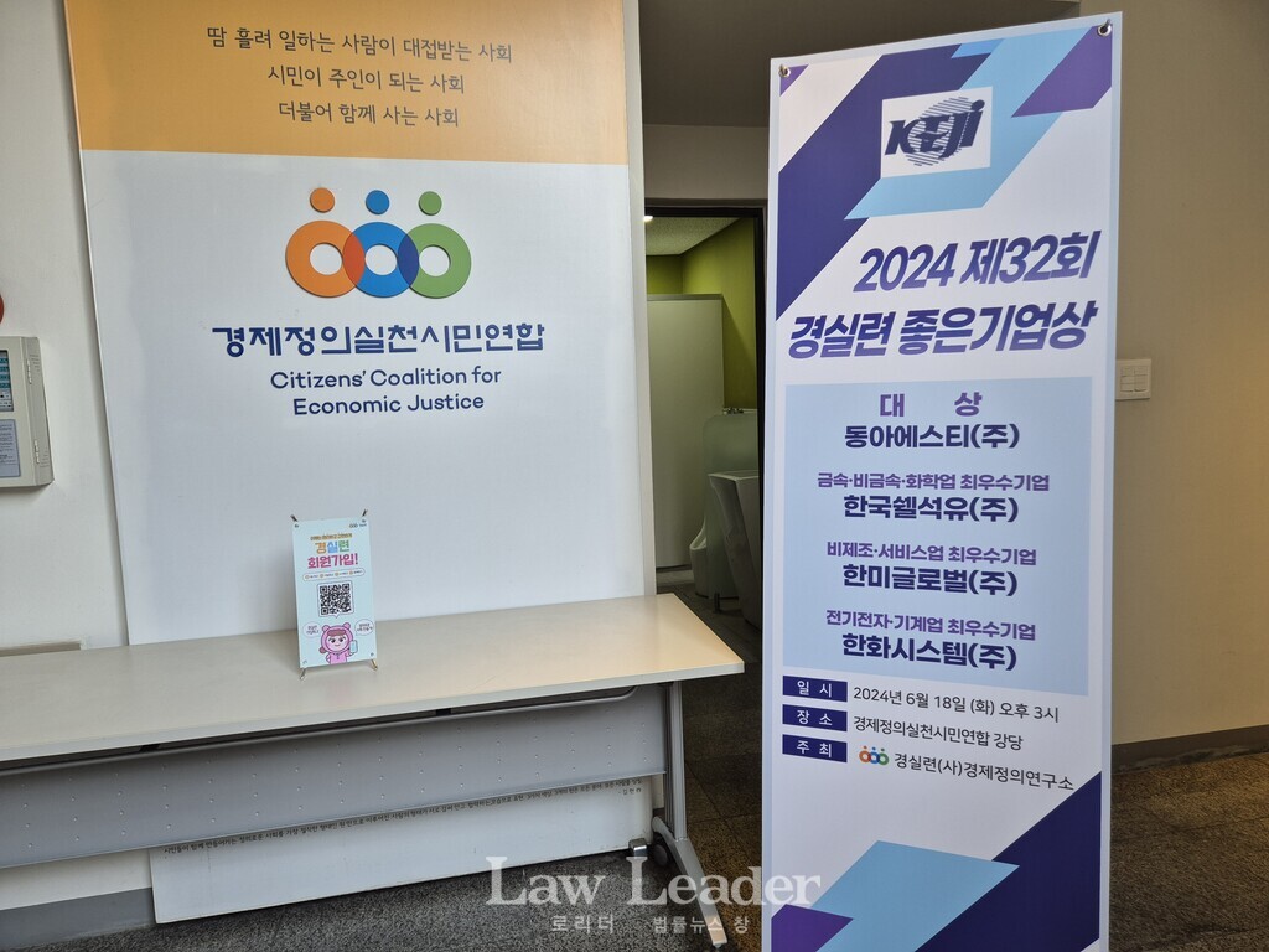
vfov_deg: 58.9
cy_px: 476
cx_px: 634
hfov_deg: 73.9
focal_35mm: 23
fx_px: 843
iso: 80
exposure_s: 1/120
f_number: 1.8
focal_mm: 5.4
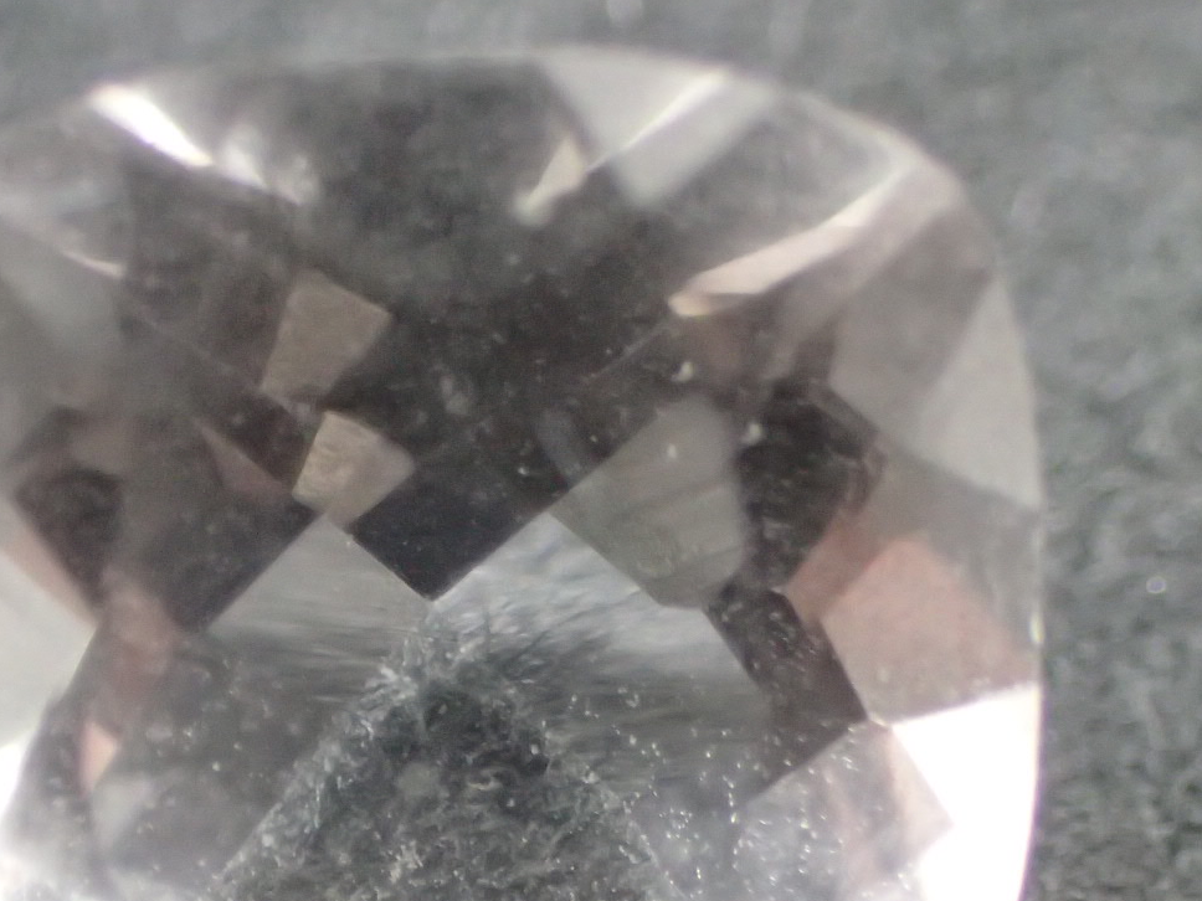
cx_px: 411
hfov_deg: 16.2
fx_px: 4202
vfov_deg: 12.2
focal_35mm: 121
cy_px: 671
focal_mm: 11.01
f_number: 3.6
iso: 800
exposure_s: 1/125
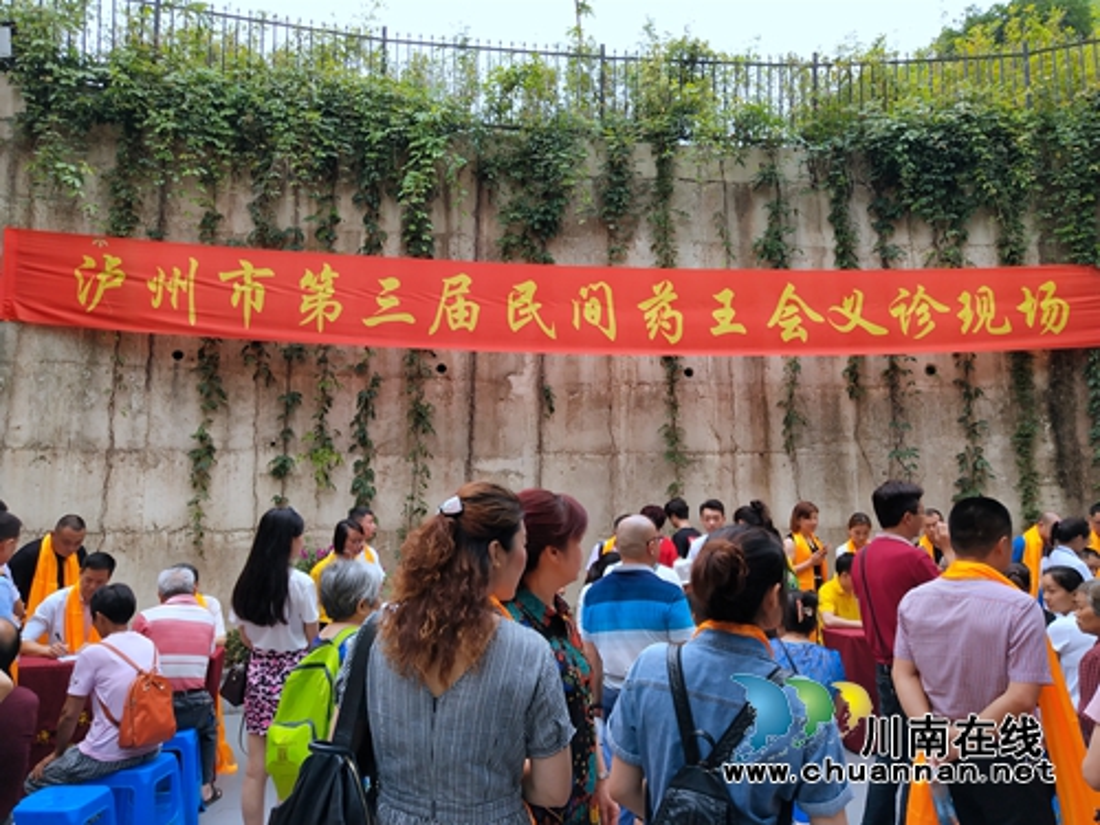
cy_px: 412
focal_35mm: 30
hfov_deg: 60.0
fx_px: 953
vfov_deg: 46.8
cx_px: 550
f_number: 1.8
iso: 104
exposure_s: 1/299
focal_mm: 3.95
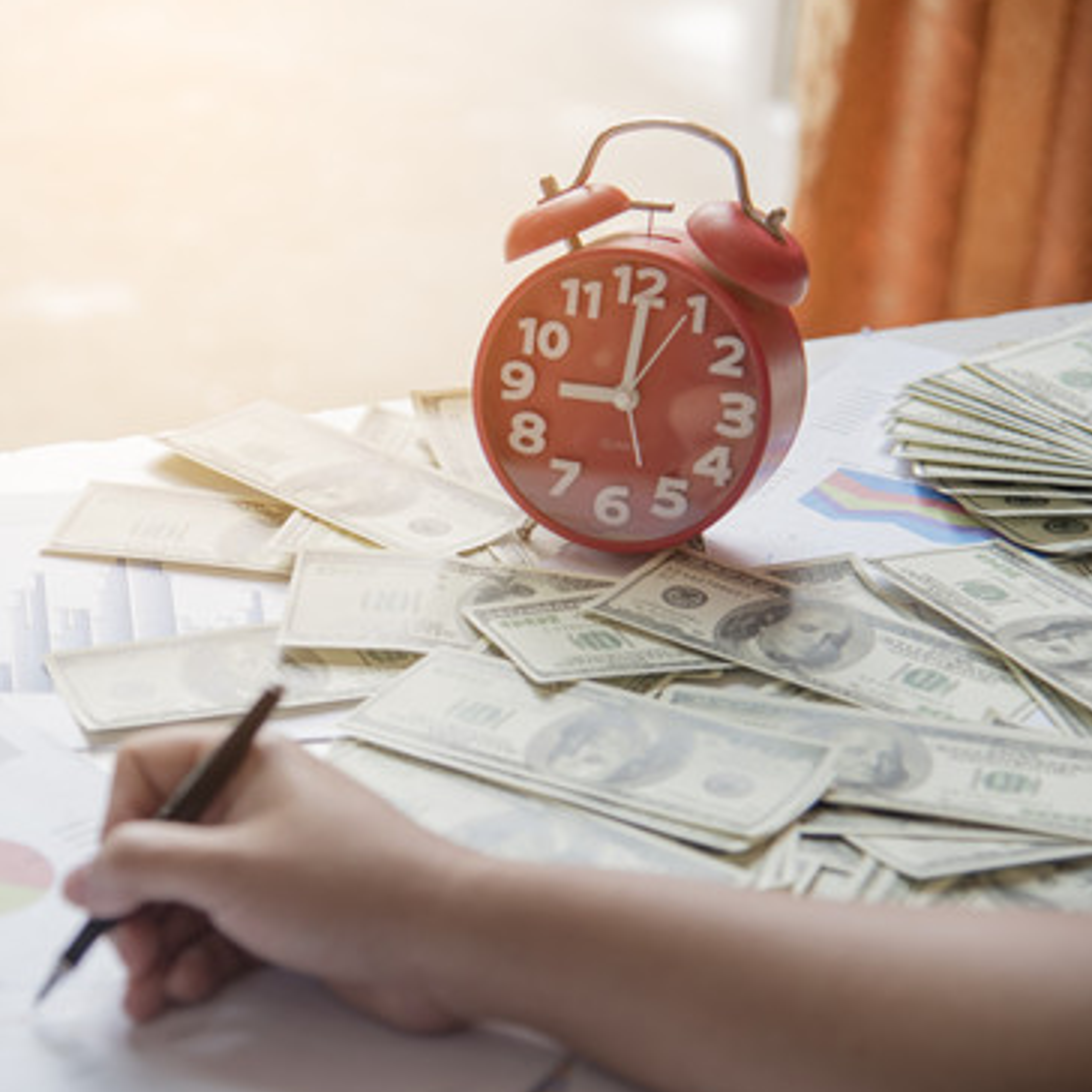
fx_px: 3747
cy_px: 582
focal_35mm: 105
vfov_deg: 16.6
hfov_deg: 16.5
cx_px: 273
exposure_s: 1/125
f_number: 4
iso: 200
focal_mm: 75
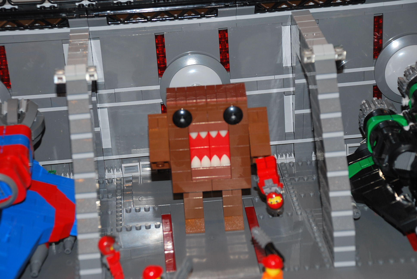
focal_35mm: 99
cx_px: 208
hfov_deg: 20.6
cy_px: 140
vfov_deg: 13.9
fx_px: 1148
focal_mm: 66
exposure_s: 1/60
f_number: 5.3
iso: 200
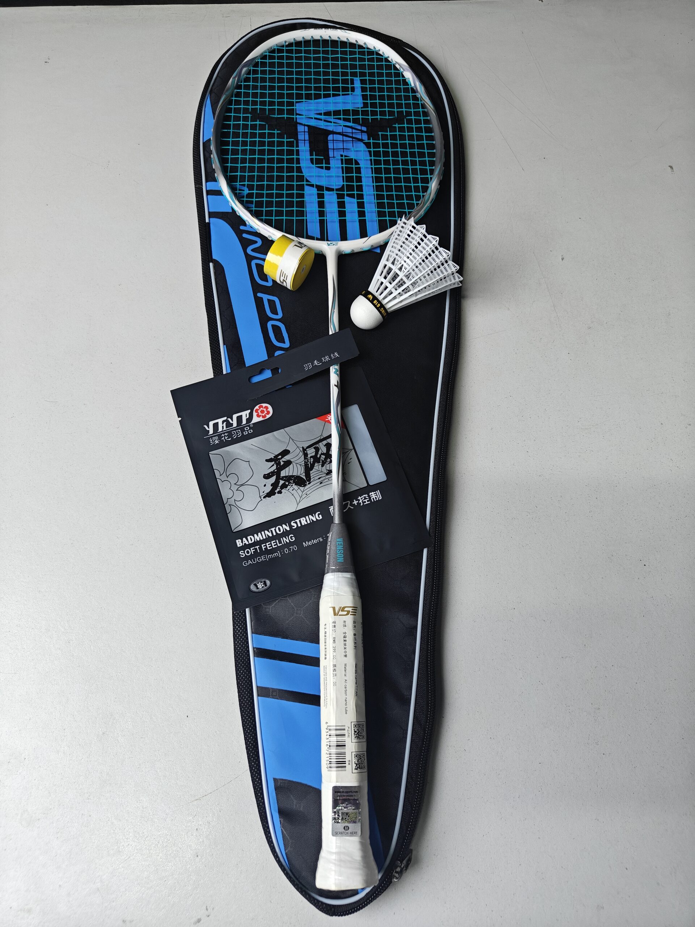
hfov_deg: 56.8
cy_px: 464
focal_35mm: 24
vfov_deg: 71.6
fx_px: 642
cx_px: 348
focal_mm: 5.59
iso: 125
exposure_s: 1/100
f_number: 1.8
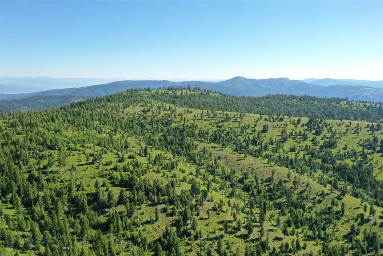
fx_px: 298
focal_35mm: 28
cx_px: 192
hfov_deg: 65.5
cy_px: 128
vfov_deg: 46.4
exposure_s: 1/320
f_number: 5.6
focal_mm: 10.26
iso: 100
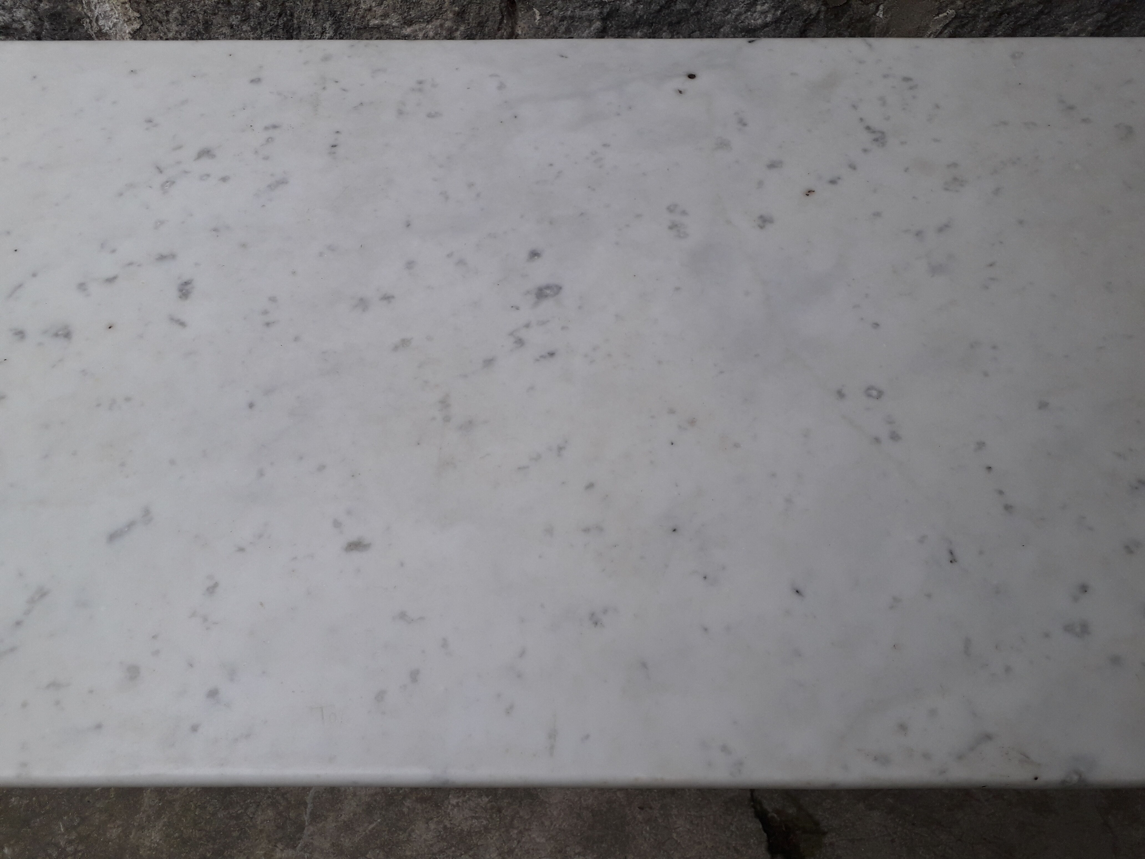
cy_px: 430
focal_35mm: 27
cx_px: 572
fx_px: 893
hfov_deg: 65.3
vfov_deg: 51.4
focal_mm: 3.6
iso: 40
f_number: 1.9
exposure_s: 1/123
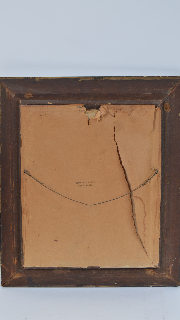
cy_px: 160
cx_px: 87
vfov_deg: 33.3
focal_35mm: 63
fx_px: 534
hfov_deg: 19.1
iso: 100
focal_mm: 40
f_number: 10
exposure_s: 1/80
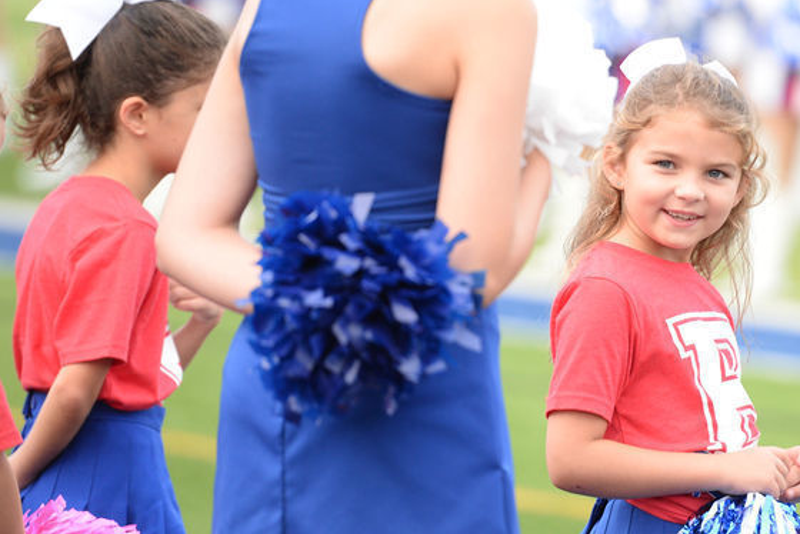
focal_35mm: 366
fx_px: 8137
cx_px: 640
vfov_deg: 3.8
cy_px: 291
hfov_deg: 5.6
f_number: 5.6
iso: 800
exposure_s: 1/800
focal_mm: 200
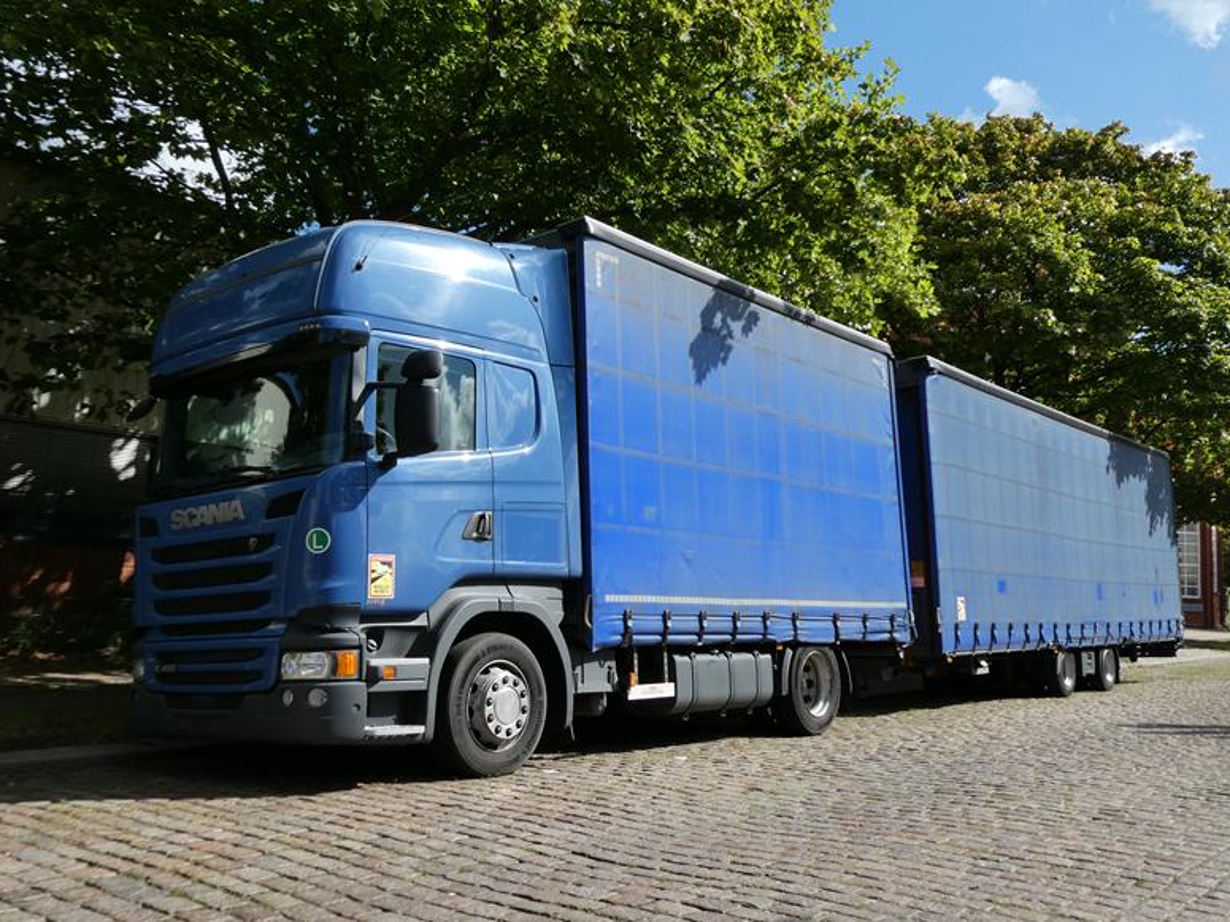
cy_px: 451
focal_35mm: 32
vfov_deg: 44.1
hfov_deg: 56.8
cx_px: 598
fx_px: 1137
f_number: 3.5
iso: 80
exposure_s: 1/800
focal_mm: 5.4
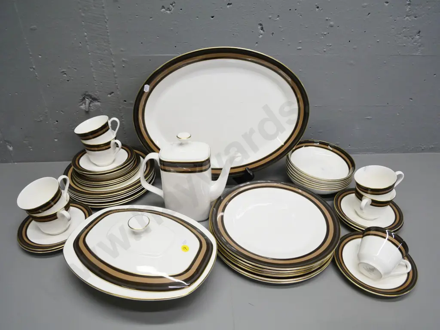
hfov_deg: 71.6
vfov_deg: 56.8
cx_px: 220
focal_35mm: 24
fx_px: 305
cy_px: 165
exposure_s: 1/125
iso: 1600
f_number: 5.6
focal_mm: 12
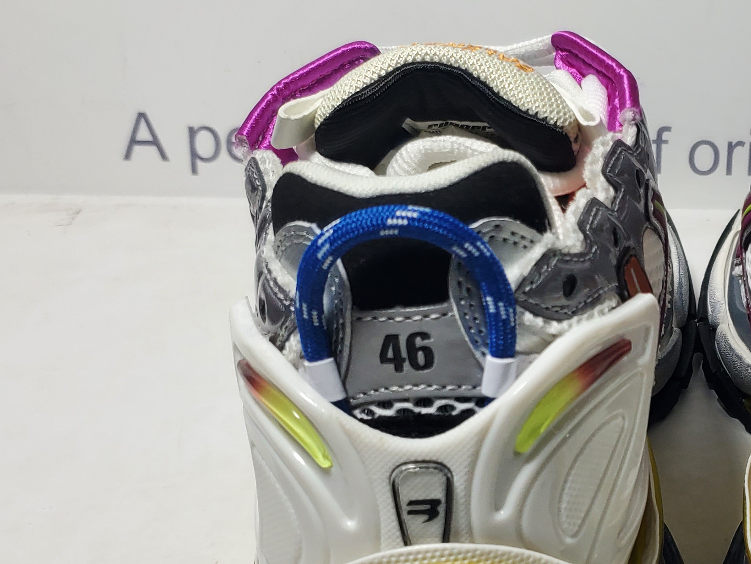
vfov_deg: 24.7
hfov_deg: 30.7
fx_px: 1280
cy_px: 373
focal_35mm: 59
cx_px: 725
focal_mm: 4.3
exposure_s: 1/551
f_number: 1.5
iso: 50
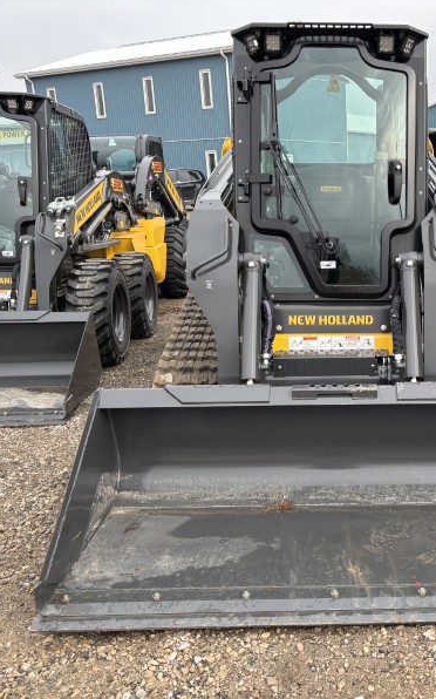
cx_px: 360
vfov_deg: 52.8
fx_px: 704
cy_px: 348
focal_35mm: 37
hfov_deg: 33.2
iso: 50
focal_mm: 5.96
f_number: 1.6
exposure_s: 1/597
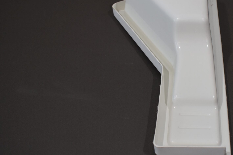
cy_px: 65
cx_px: 173
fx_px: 349
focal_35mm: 54
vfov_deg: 25.0
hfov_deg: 36.1
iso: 400
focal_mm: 20
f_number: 4.5
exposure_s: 1/250
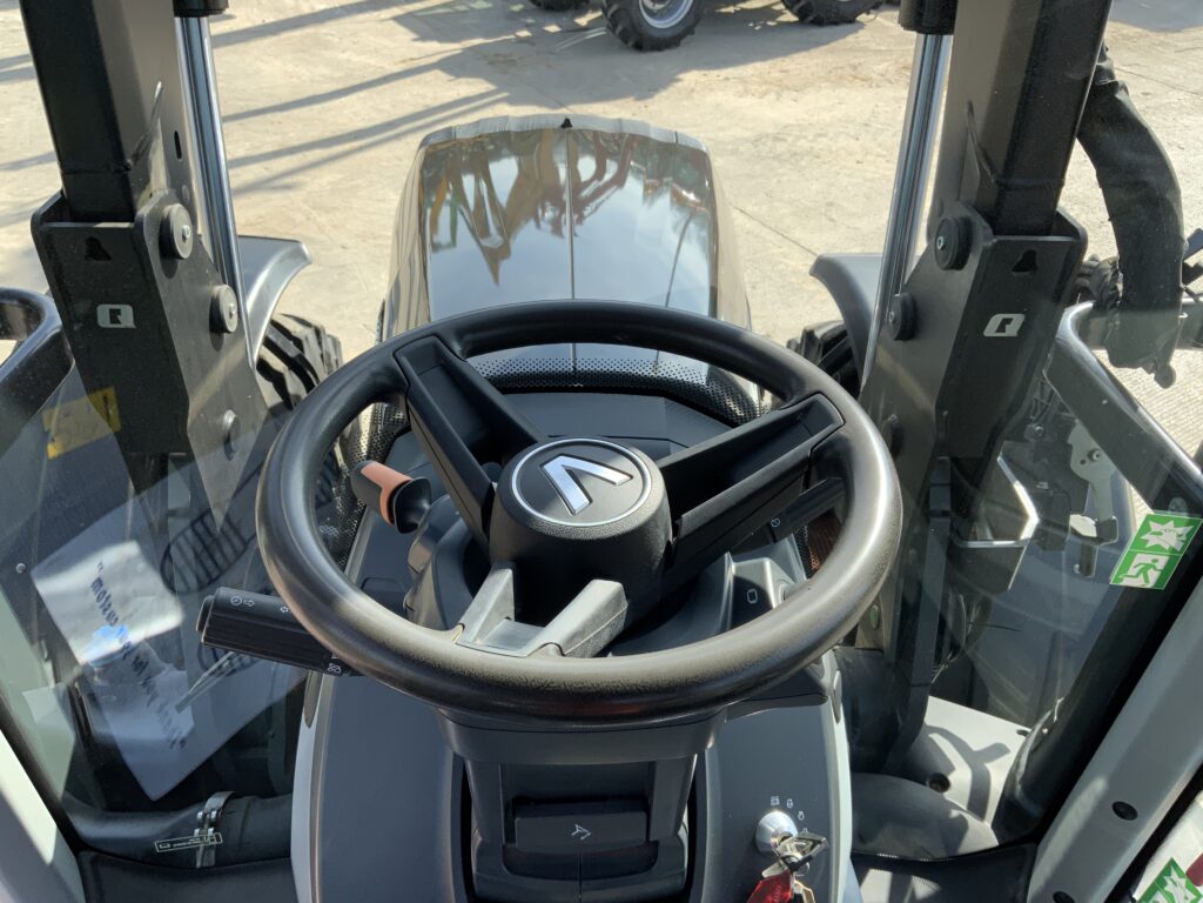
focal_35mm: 29
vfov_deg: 48.2
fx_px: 1008
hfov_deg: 61.7
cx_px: 602
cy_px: 452
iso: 16
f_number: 1.8
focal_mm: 3
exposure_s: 1/422
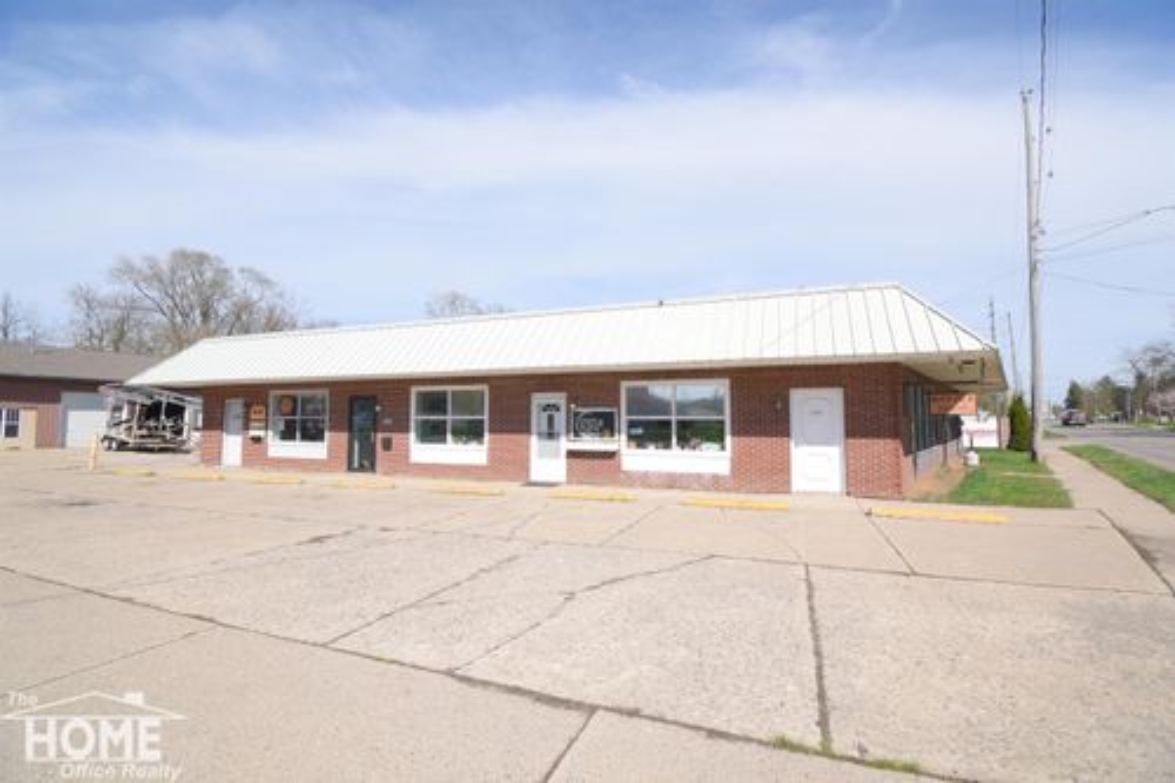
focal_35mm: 15
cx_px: 588
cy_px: 392
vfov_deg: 77.3
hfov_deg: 100.4
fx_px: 489
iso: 100
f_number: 9
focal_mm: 10
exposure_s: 1/200
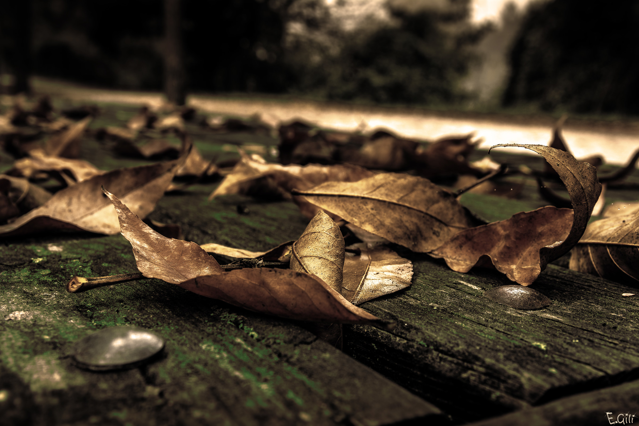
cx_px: 320
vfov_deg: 28.9
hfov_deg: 42.3
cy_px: 213
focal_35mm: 46
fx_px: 825
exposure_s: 1/60
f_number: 10
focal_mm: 31
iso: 100
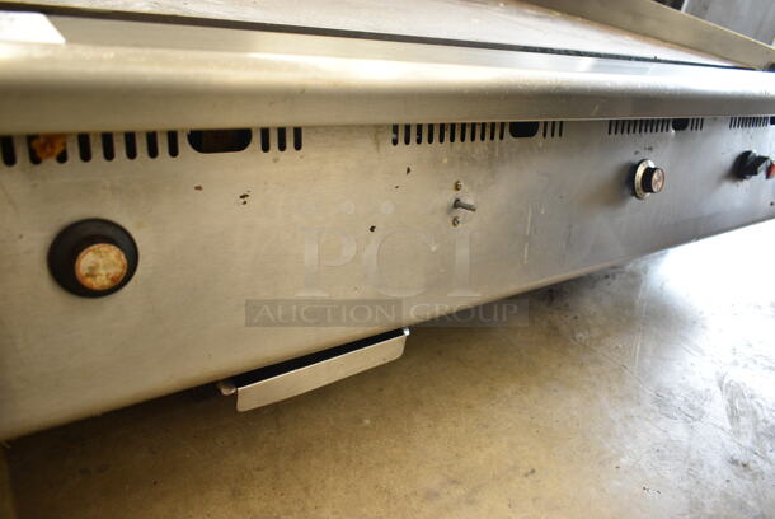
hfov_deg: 67.3
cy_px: 260
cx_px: 388
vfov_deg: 48.0
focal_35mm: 27
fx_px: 582
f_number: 3.5
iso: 720
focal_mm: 18
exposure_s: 1/30
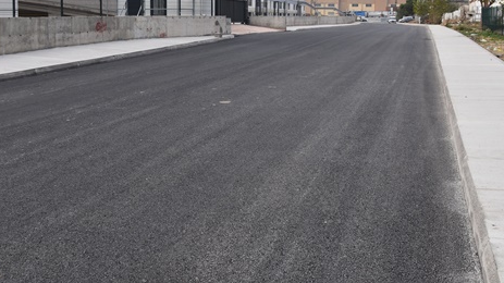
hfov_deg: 42.9
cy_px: 69
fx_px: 638
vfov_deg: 24.7
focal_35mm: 48
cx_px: 198
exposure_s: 1/500
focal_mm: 21
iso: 400
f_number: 8
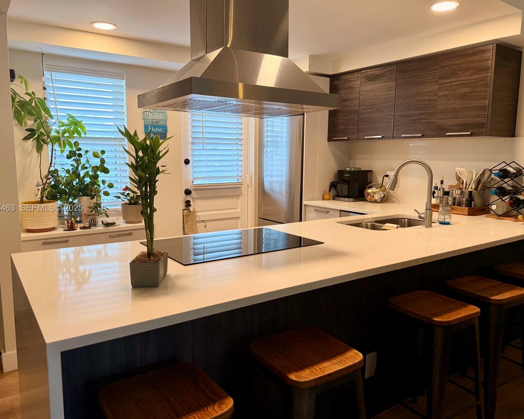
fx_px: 403
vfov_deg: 54.9
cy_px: 209
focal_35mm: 26
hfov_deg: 66.0
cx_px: 261
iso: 200
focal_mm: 6.76
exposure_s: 1/174
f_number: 1.78
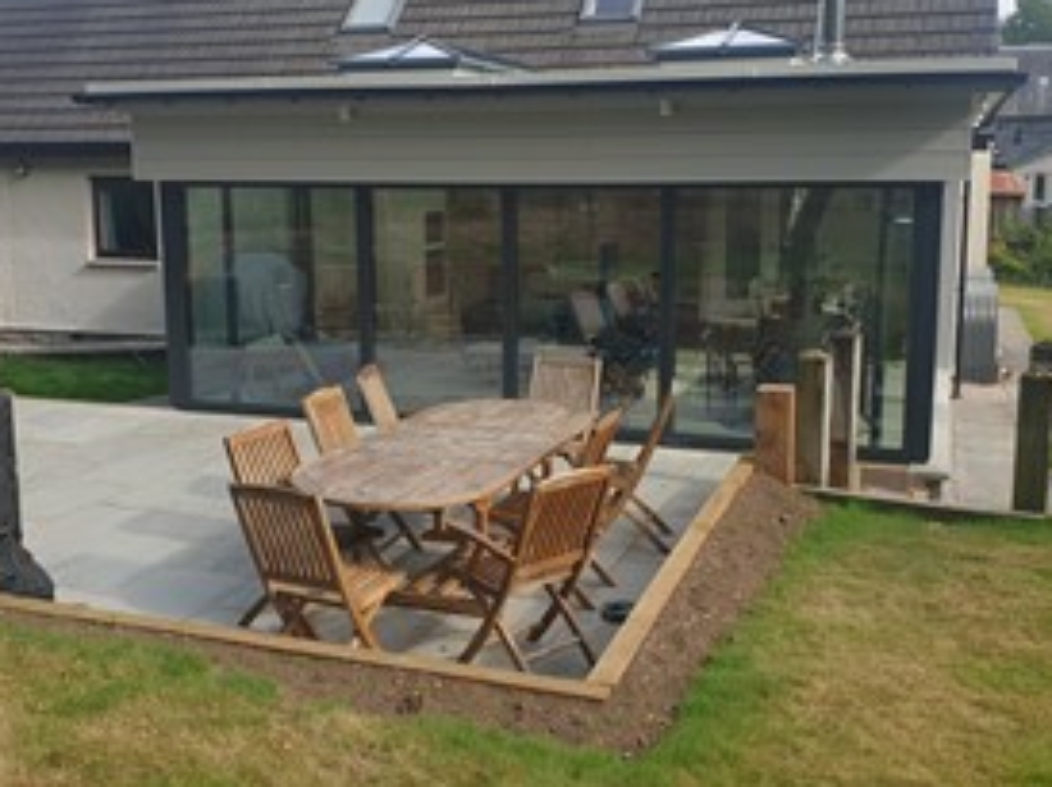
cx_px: 507
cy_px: 357
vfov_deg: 37.6
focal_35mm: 38
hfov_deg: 49.0
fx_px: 1154
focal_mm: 4.3
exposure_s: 1/690
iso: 50
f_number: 2.4
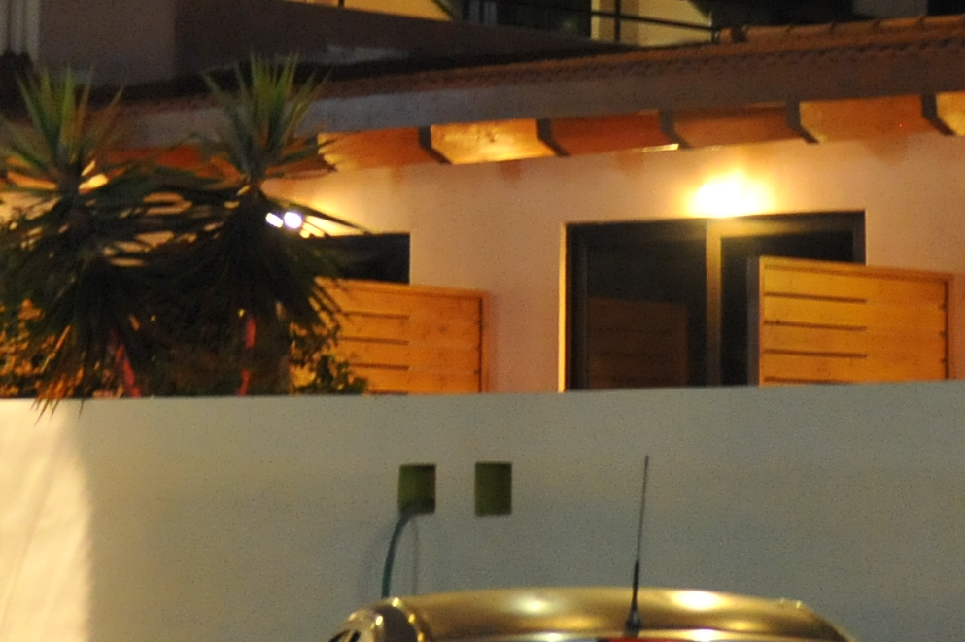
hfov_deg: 11.4
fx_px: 4822
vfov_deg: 7.6
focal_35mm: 180
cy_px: -123
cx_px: 419
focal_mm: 42
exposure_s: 1/25
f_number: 2.8
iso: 4000
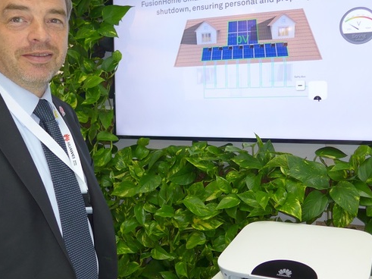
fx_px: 462
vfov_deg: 33.5
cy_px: 122
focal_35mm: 43
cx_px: 152
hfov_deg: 43.7
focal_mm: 6
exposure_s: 1/60
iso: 100
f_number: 2
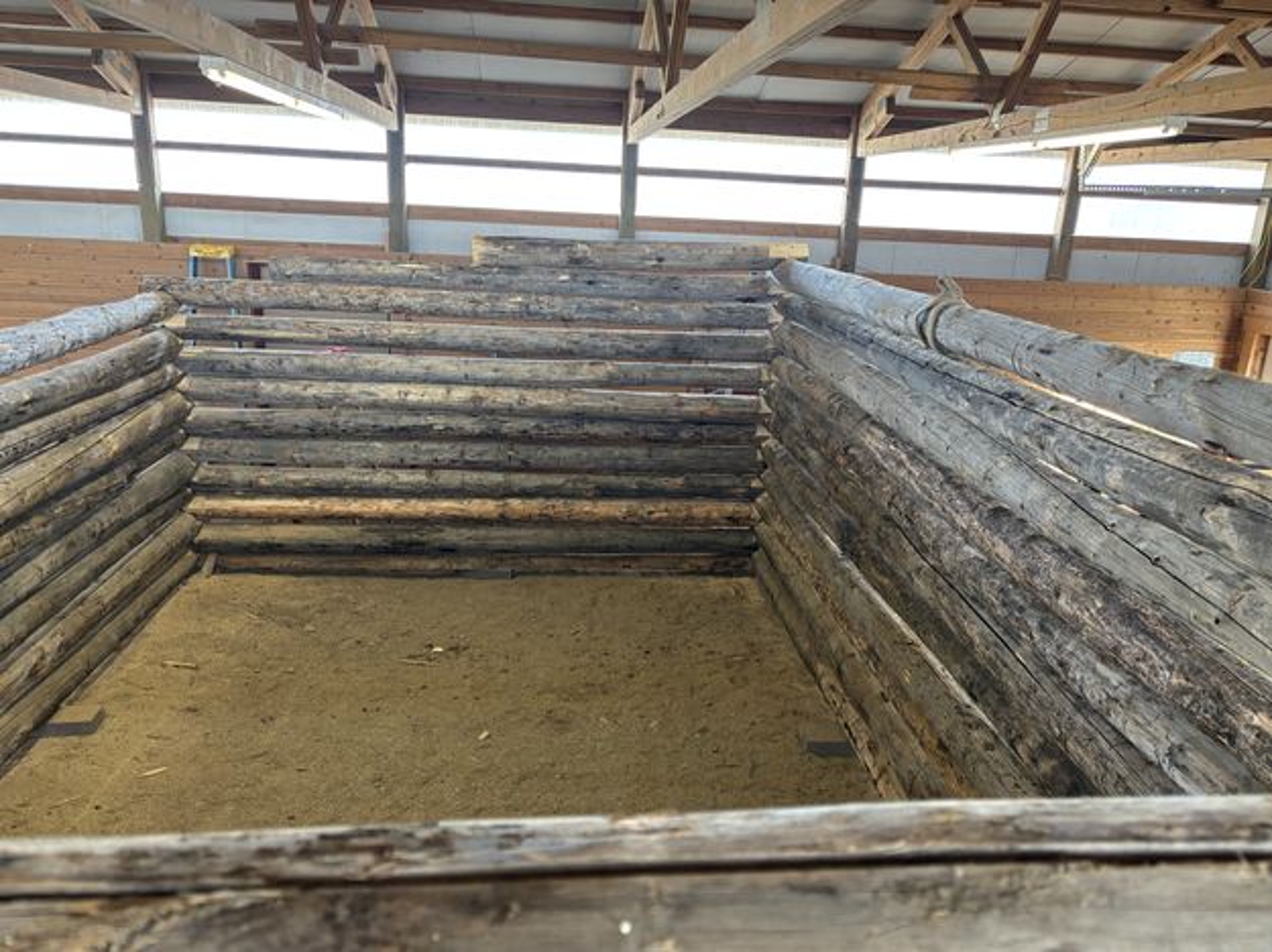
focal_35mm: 26
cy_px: 476
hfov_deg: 67.3
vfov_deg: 53.0
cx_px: 636
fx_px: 955
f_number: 1.6
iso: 125
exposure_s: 1/73
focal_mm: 5.96
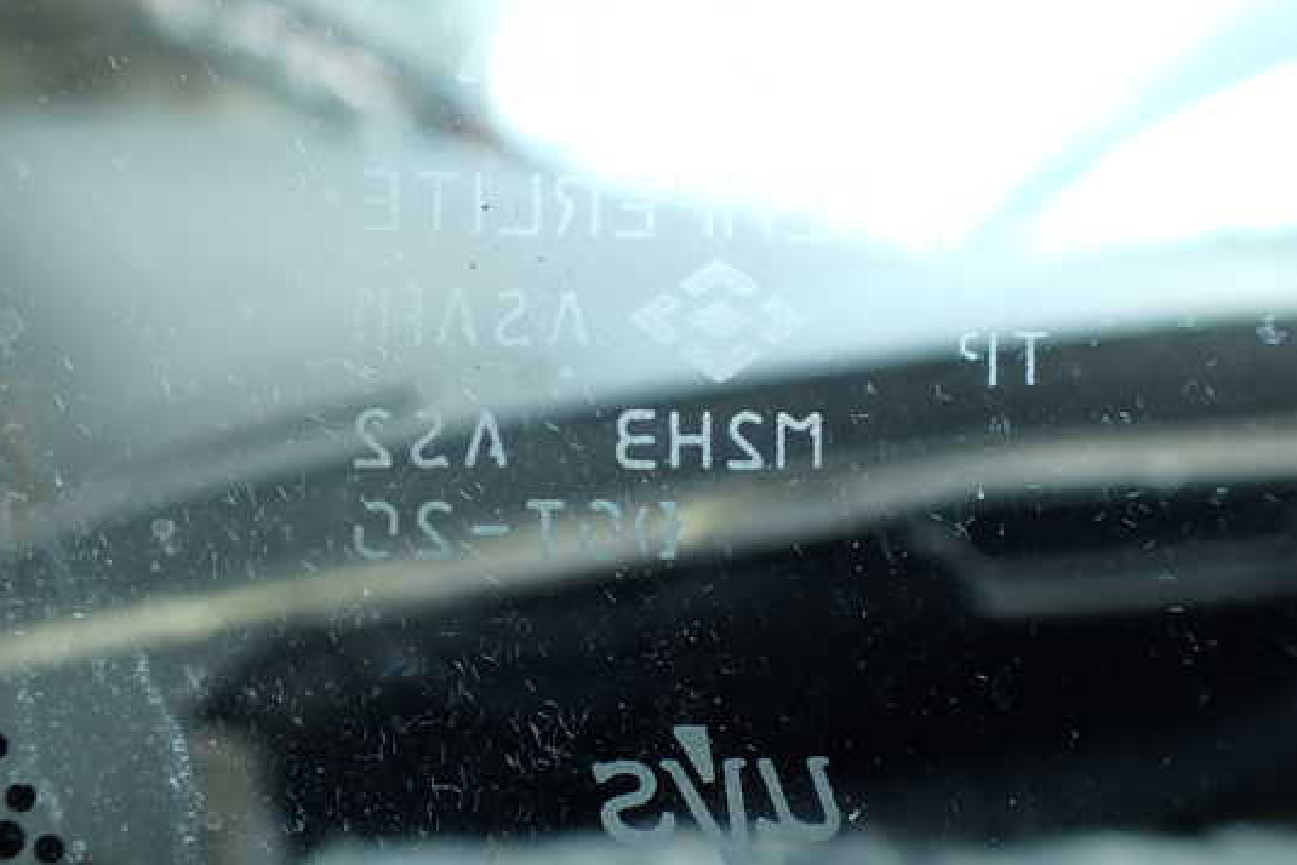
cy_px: 446
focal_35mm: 35
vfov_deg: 37.9
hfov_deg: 54.4
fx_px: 1261
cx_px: 664
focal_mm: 5.4
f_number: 2.3
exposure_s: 1/125
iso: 125
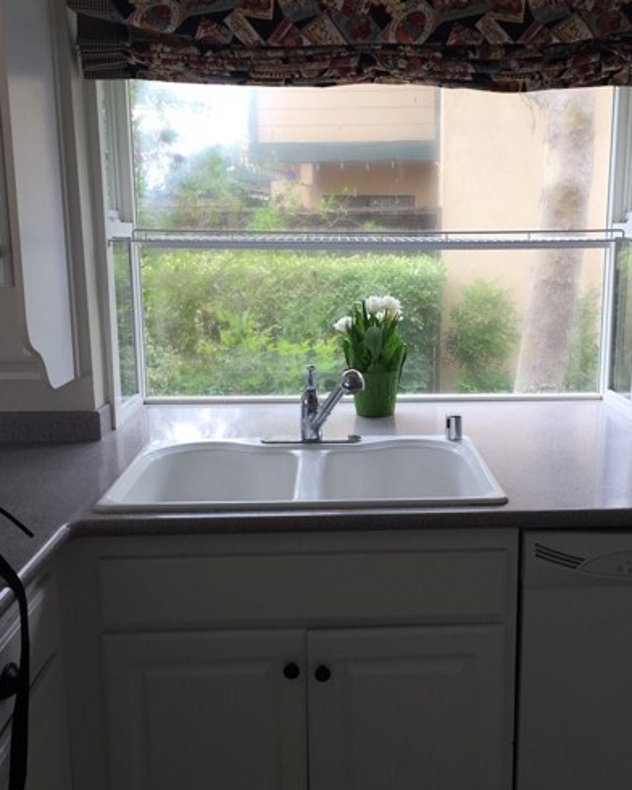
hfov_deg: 39.9
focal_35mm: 37
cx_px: 385
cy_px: 393
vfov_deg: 49.1
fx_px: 865
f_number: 2.2
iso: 32
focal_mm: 4.15
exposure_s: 1/130
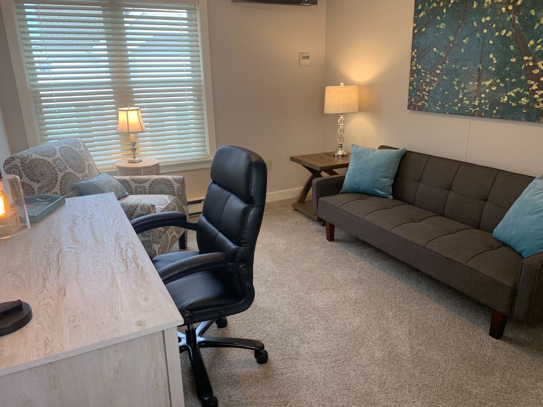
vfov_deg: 53.1
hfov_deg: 67.3
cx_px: 272
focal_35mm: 26
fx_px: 408
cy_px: 204
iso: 50
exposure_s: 1/60
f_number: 1.8
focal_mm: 4.25
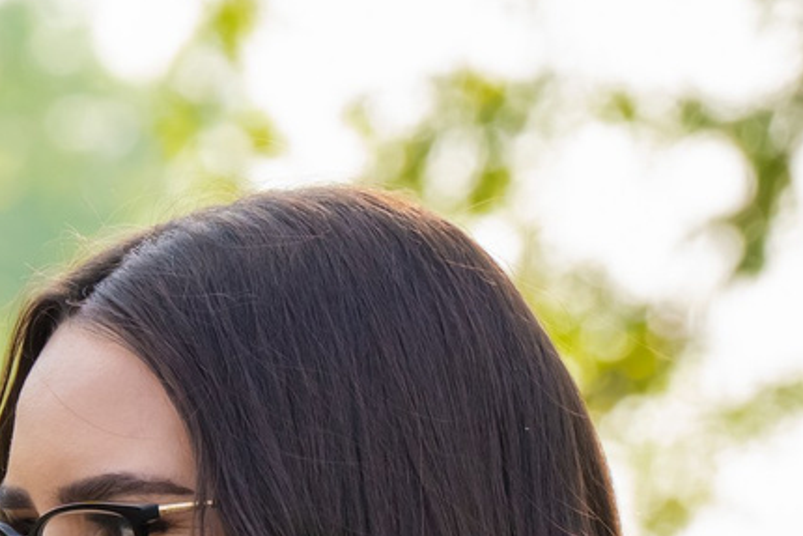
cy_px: 1417
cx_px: -430
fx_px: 17671
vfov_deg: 1.7
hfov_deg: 2.6
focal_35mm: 792
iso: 500
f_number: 6.3
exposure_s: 1/320
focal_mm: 133
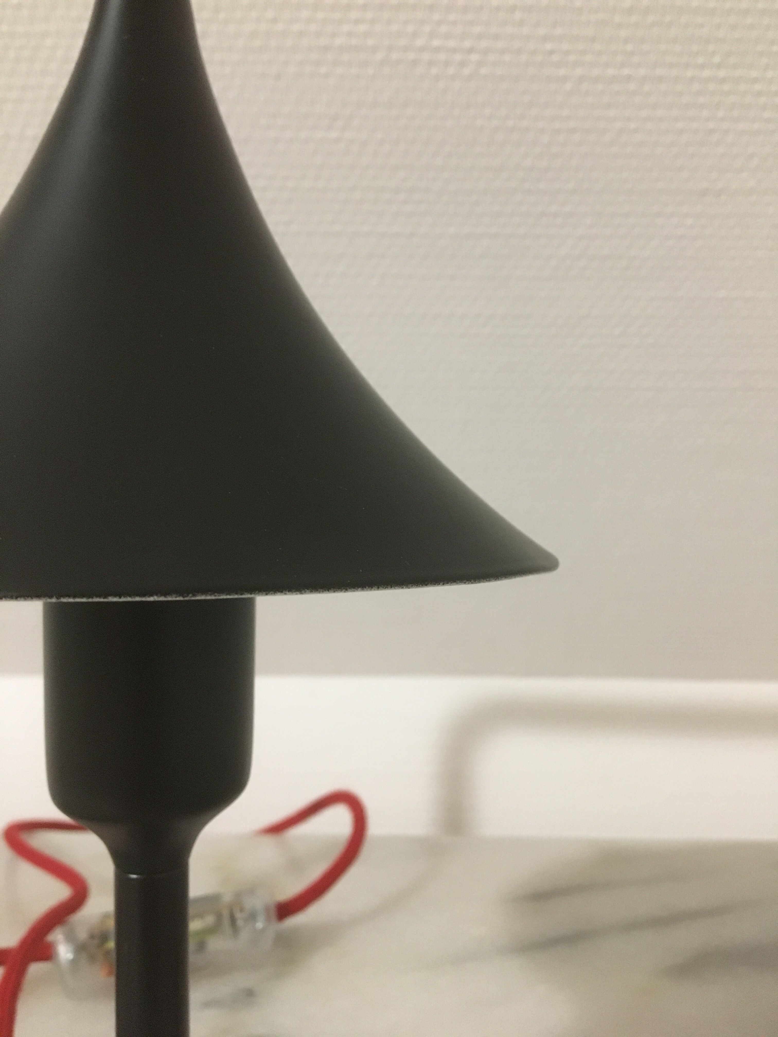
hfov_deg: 48.2
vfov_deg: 61.7
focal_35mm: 29
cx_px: 389
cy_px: 518
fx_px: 869
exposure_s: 1/17
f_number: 2.2
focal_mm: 4.15
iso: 250
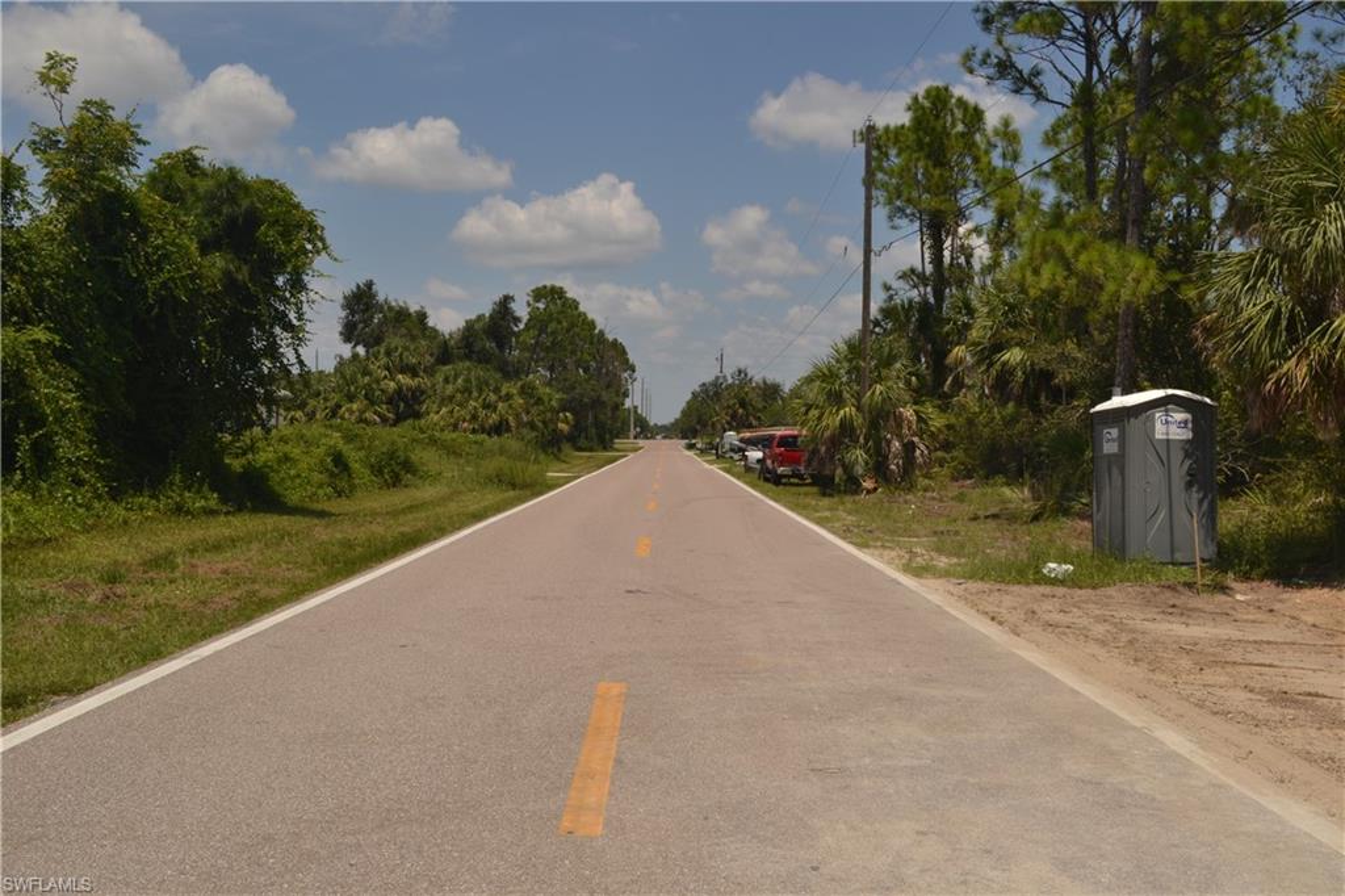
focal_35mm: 36
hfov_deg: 53.1
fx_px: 1344
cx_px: 672
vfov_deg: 36.8
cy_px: 448
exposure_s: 1/125
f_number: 16
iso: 100
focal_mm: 24
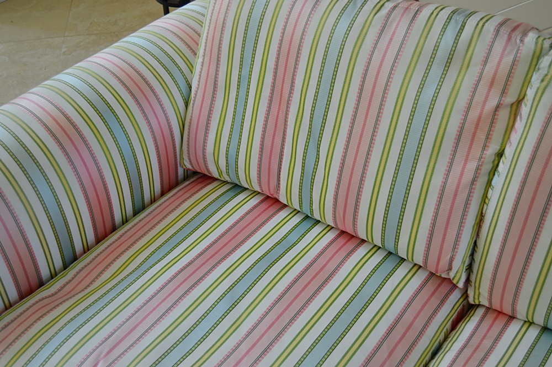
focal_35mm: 42
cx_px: 276
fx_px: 643
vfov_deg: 31.8
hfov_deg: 46.4
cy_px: 184
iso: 400
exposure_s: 1/60
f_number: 4
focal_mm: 28
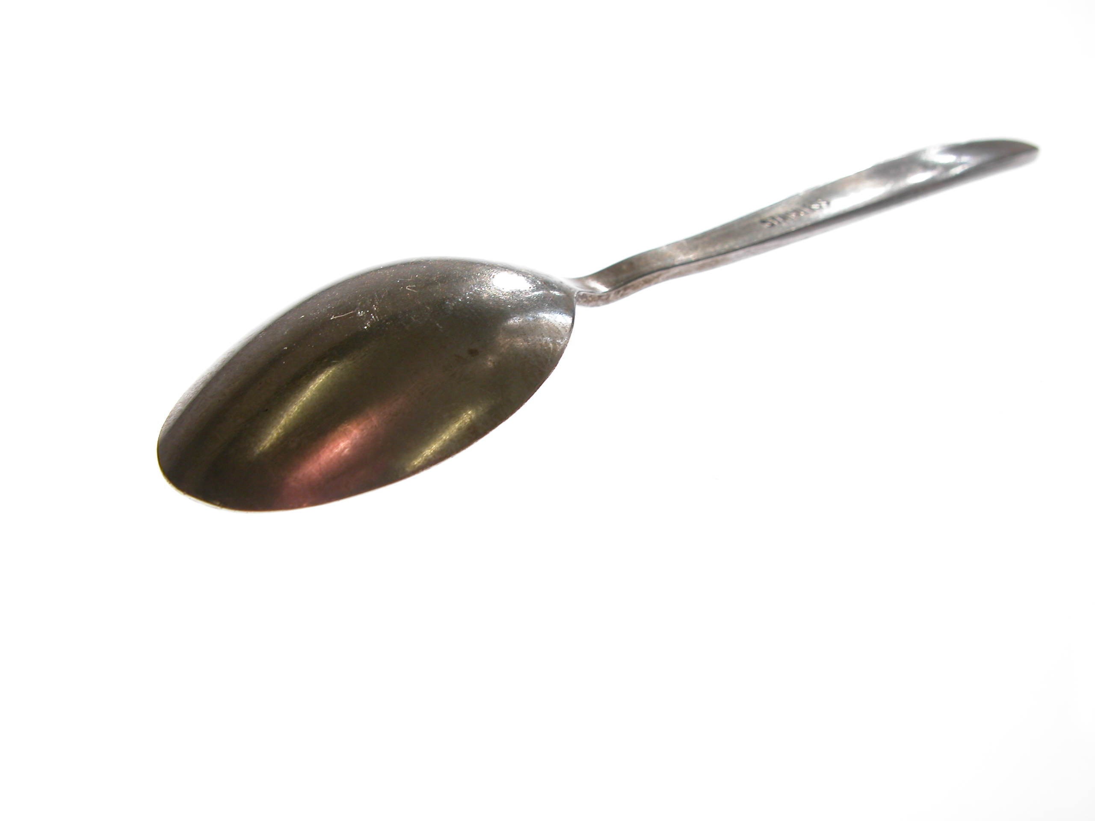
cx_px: 548
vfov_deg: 37.7
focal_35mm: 38
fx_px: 1202
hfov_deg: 49.0
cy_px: 410
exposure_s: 1/60
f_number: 5.1
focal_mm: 10
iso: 100
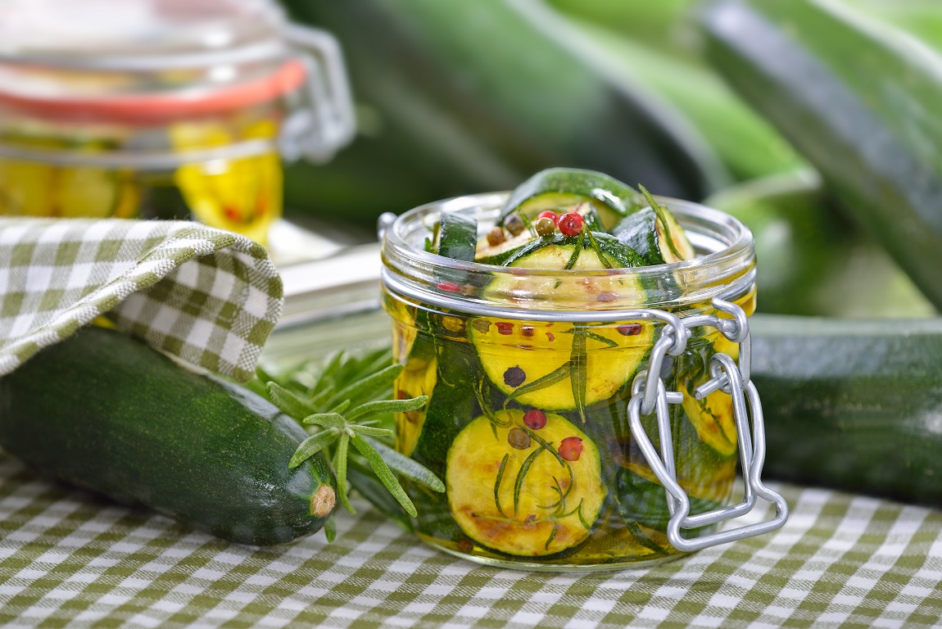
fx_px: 4712
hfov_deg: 11.4
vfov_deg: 7.6
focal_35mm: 180
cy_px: 314
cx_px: 471
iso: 100
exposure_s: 1/200
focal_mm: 180
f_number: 6.3
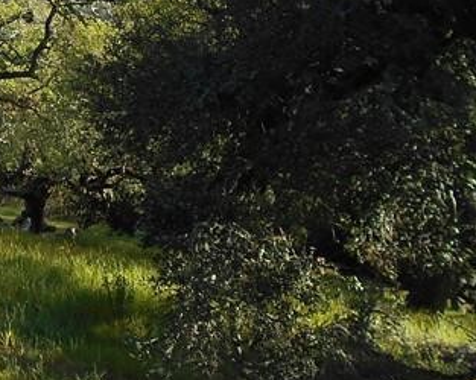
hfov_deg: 20.0
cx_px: -228
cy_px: -27
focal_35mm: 83
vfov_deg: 17.9
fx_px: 1169
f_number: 3.2
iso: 80
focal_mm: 4.6
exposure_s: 1/320
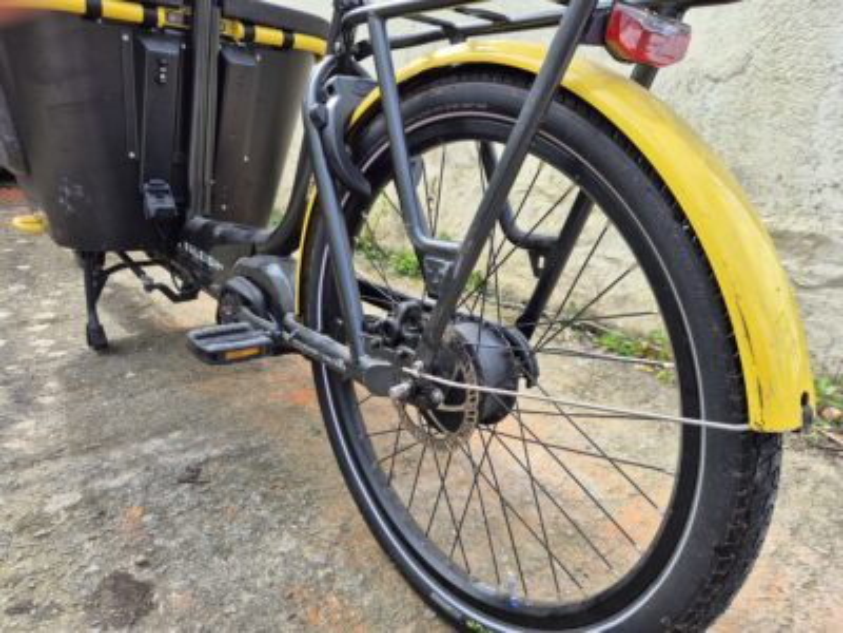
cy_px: 316
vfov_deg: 58.9
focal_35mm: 23
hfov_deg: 73.9
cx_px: 422
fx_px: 560
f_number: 1.8
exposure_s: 1/377
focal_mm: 5.4
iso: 25
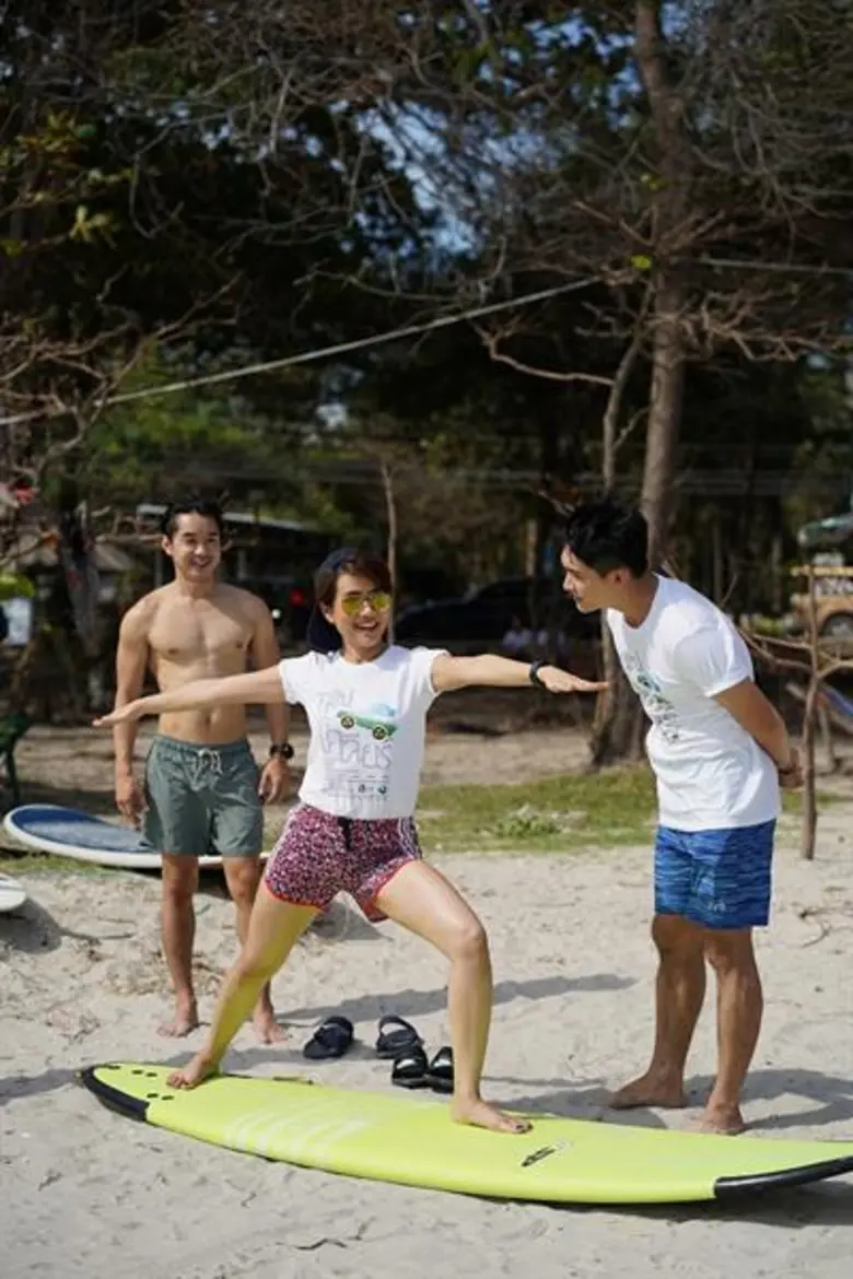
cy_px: 640
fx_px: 3021
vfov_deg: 23.9
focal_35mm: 85
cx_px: 426
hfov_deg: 16.1
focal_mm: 85
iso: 100
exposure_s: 1/2000
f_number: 3.5
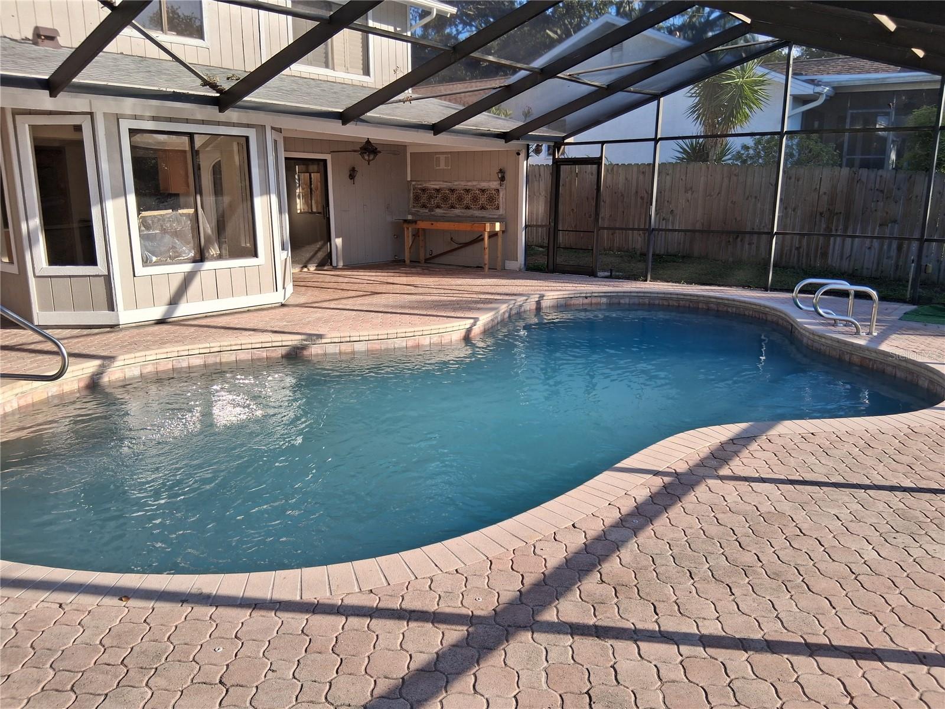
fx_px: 710
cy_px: 354
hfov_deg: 67.3
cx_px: 472
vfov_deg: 53.1
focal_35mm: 26
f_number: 1.8
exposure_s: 1/268
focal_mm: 3.98
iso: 25
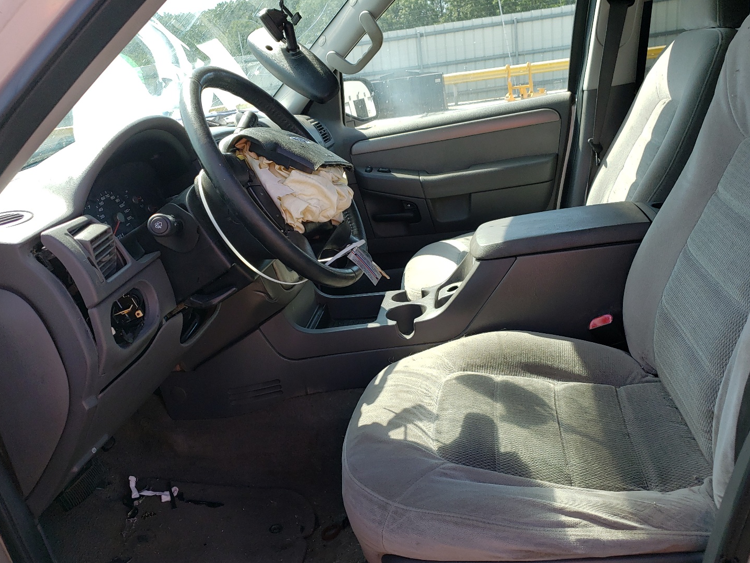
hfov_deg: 61.6
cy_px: 313
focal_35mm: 29
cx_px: 397
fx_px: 628
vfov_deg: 48.2
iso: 50
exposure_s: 1/714
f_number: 1.5
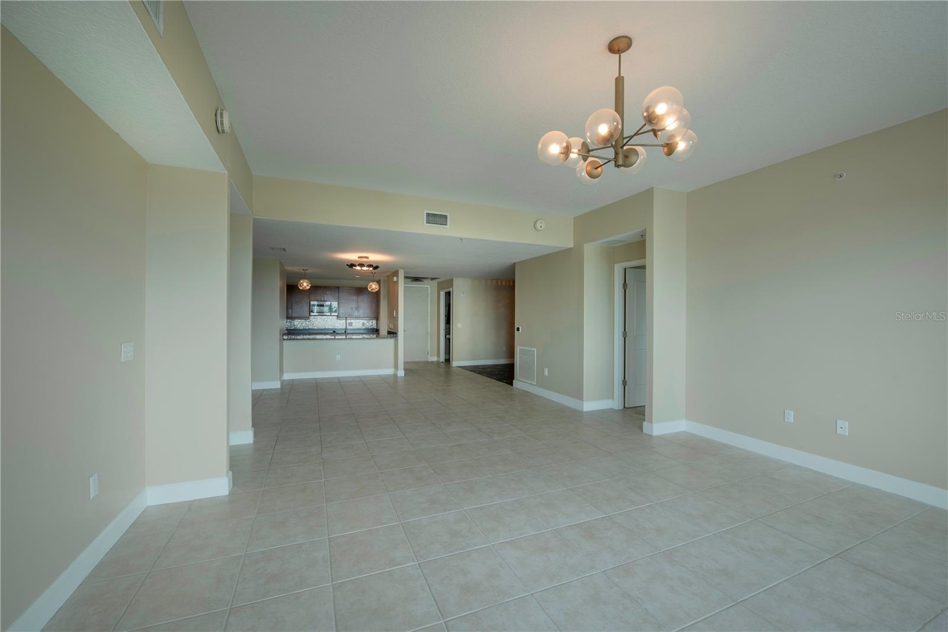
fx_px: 369
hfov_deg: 104.2
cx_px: 474
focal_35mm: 14
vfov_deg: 81.2
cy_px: 316
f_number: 8
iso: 200
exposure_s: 1/60
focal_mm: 14
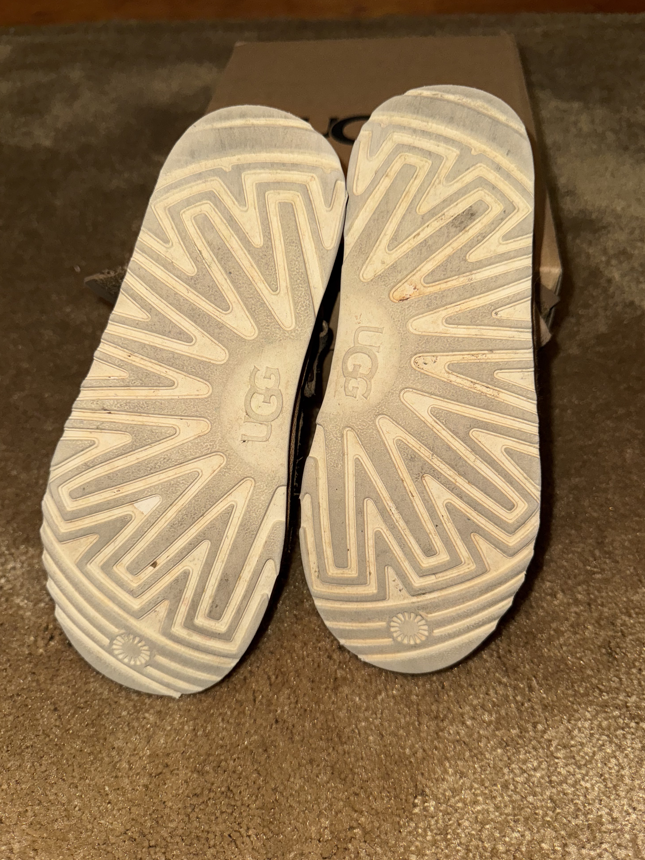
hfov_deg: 54.9
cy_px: 438
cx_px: 328
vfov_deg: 69.4
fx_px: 621
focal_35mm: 25
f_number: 1.78
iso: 64
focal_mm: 6.76
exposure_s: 1/53
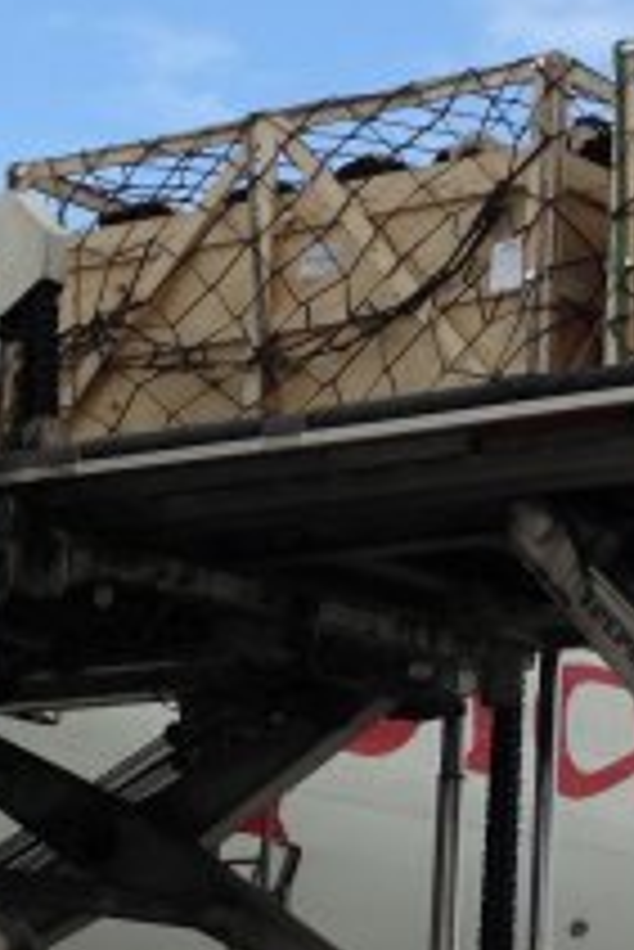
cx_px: 769
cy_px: 513
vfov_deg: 15.8
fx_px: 3428
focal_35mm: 130
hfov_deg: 10.4
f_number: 2.4
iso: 50
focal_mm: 4.13
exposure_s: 1/935
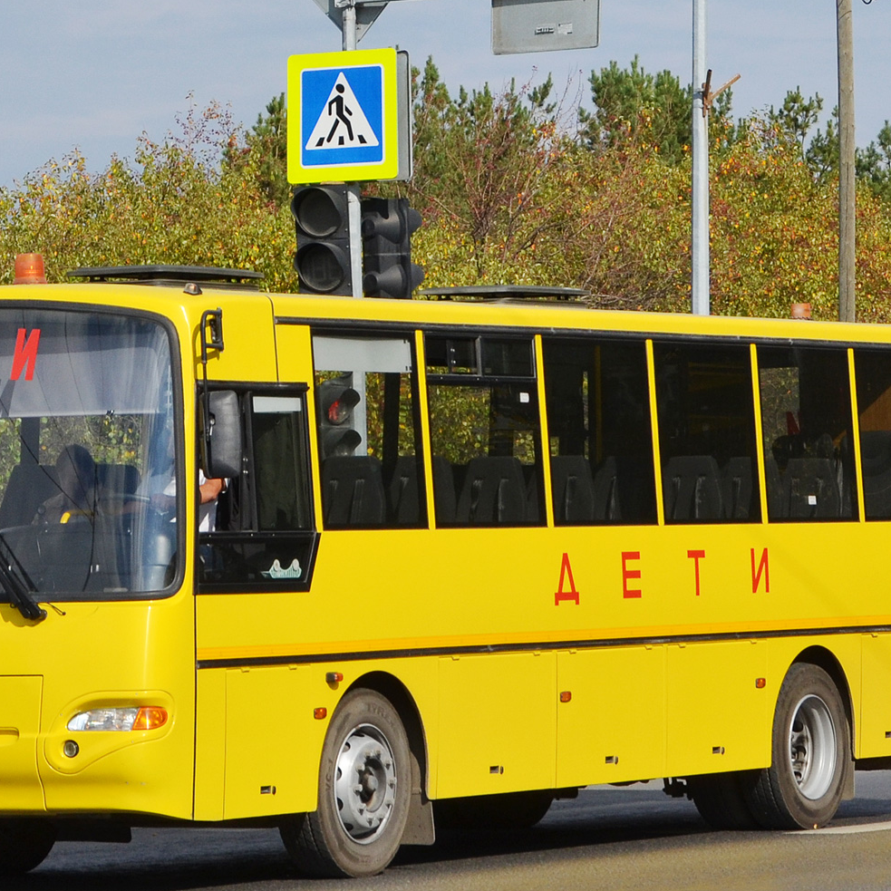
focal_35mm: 101
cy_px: 448
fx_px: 2941
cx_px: 372
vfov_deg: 17.2
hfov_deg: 17.2
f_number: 8
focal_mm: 52
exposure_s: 1/1250
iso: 250
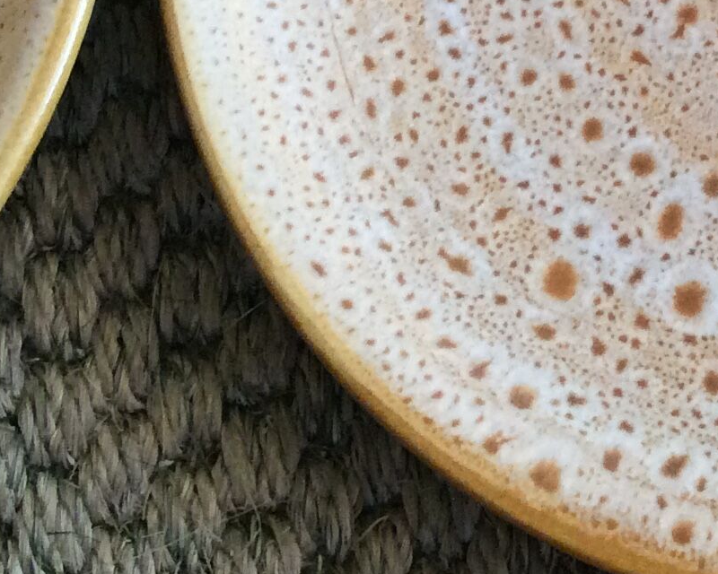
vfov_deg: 14.8
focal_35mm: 101
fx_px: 2146
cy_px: -83
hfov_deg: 18.4
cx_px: 744
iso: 125
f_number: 2.4
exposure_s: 1/25
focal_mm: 3.3
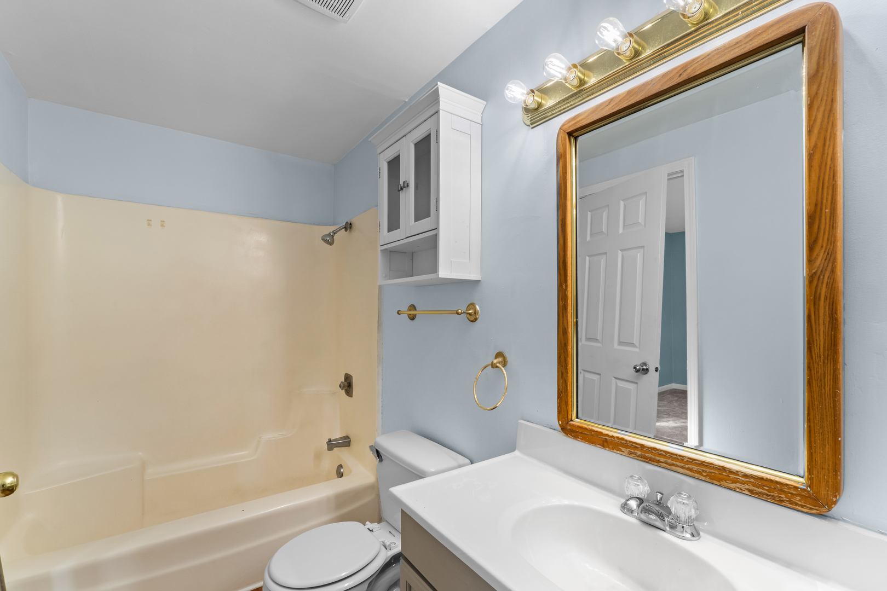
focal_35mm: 15
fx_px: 370
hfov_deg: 100.4
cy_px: 296
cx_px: 444
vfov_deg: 77.3
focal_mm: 10
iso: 250
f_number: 9
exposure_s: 1/6
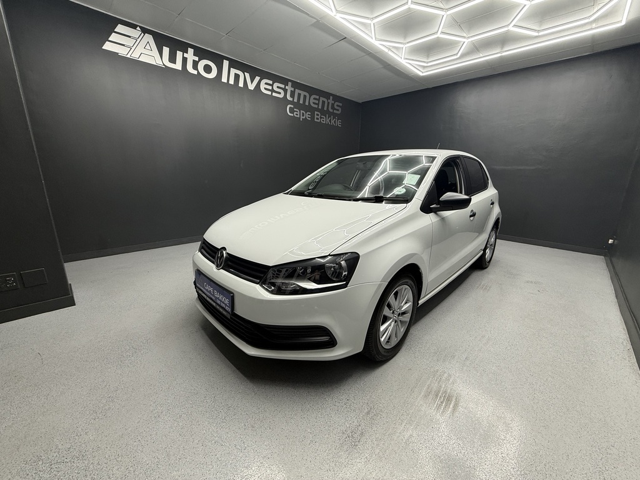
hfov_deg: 102.1
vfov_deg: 85.7
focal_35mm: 14
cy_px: 240
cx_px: 320
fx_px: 259
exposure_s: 1/100
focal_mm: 2.22
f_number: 2.2
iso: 100
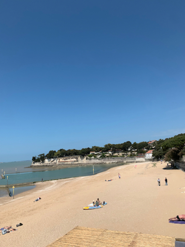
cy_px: 124
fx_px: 185
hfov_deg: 53.1
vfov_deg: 67.3
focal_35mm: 26
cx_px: 92
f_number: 1.8
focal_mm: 4.25
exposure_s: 1/3937
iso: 25
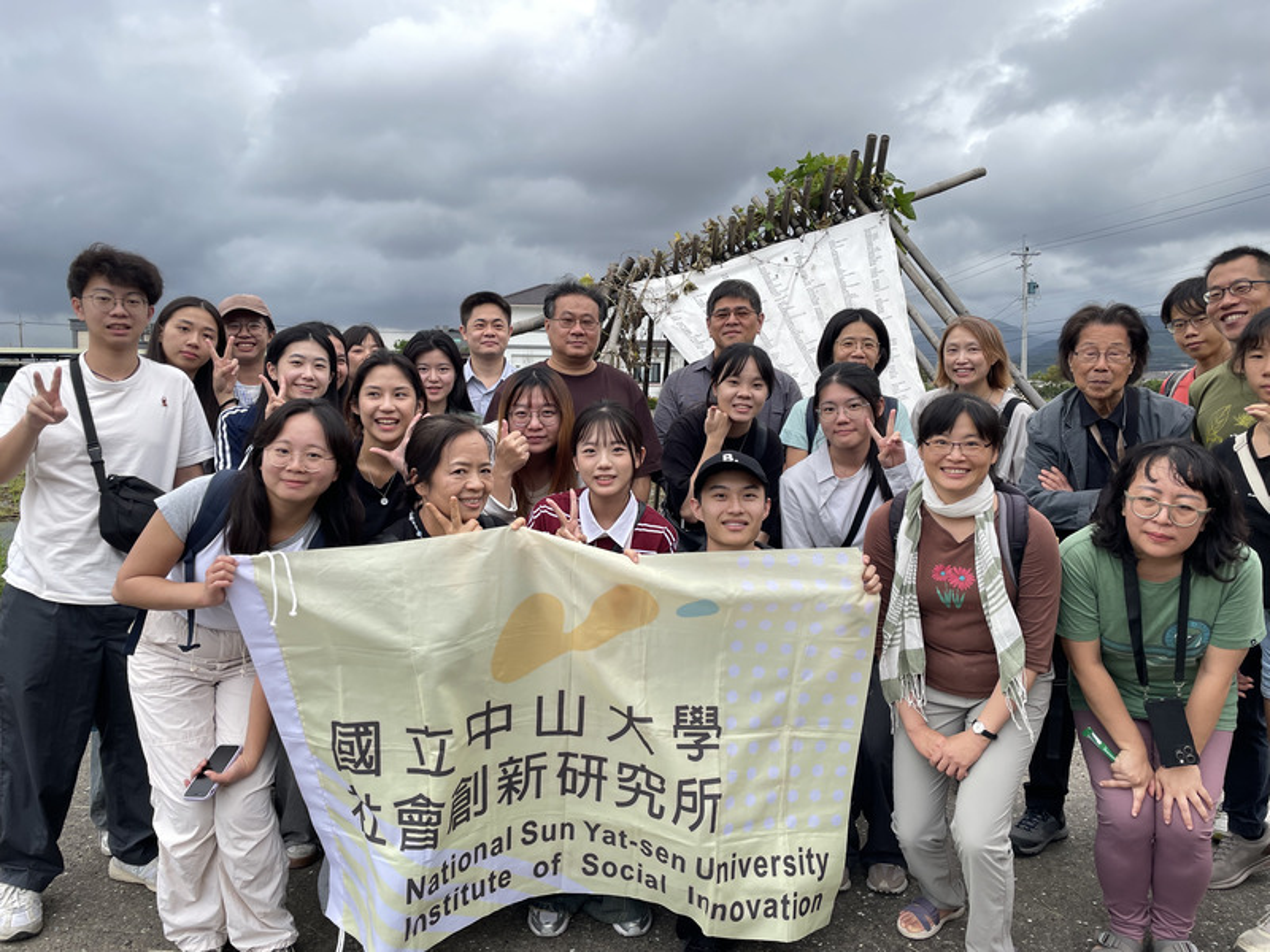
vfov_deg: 53.1
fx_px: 954
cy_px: 476
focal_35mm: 26
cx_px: 635
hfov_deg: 67.3
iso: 32
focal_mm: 4.2
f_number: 1.6
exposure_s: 1/326
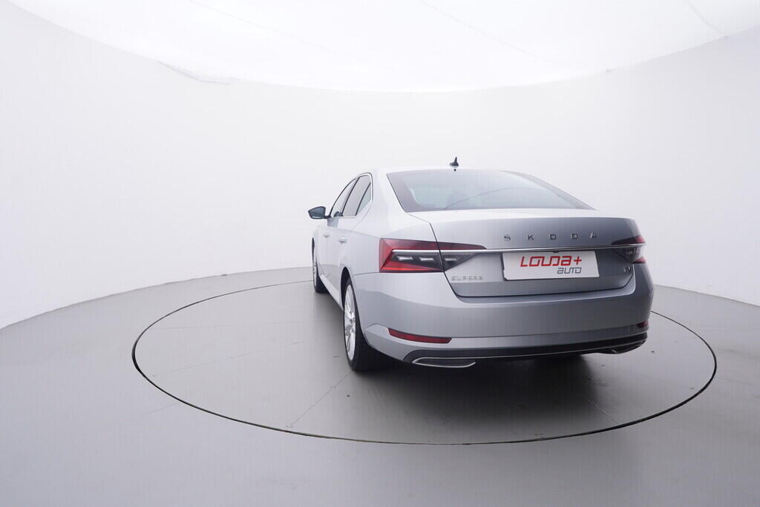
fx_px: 475
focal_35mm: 22
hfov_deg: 77.3
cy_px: 254
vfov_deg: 56.2
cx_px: 380
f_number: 5
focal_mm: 15
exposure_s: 1/80
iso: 200
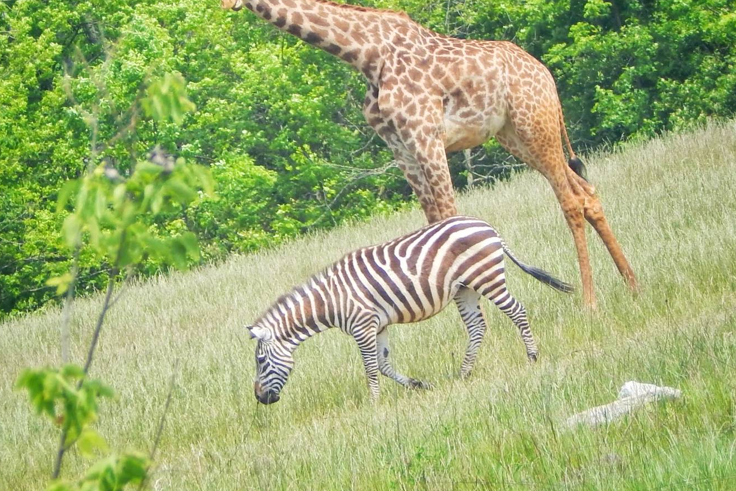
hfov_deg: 4.7
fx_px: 8891
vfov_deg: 3.2
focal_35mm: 435
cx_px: 350
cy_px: 189
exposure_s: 1/250
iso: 125
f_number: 5.7
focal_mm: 62.2
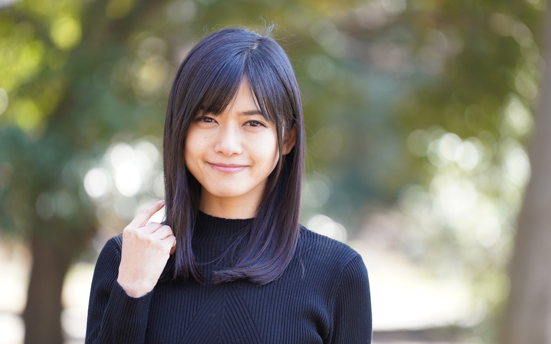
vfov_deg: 6.4
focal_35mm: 204
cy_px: 182
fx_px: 3063
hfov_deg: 10.3
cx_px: 276
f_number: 4
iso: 400
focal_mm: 200
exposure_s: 1/125
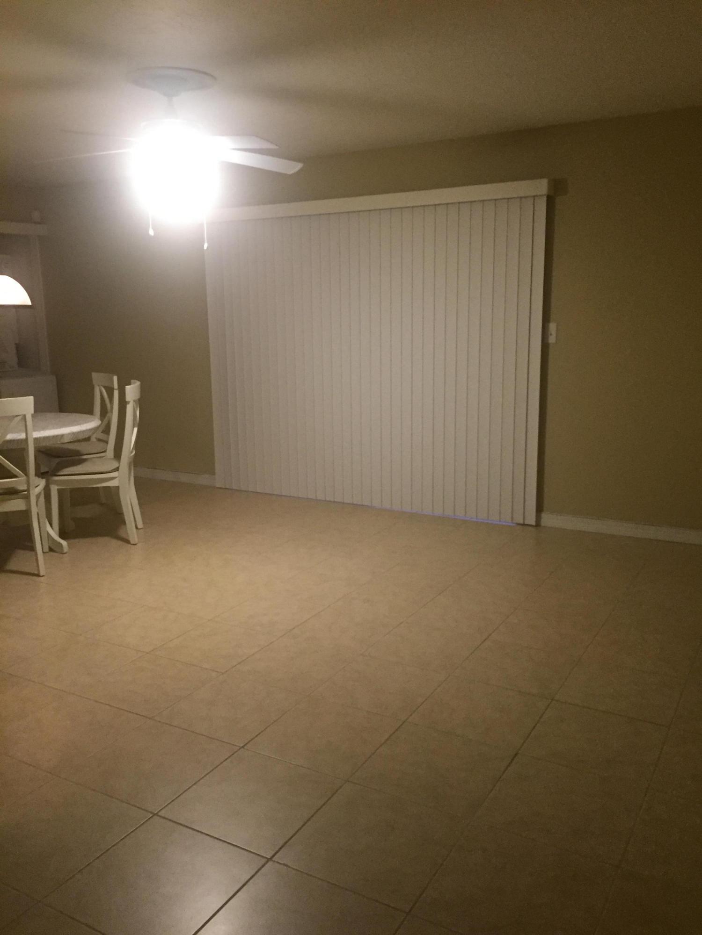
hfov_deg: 48.2
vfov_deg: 61.7
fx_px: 784
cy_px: 468
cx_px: 351
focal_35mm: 29
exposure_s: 1/30
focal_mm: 4.15
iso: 250
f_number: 2.2
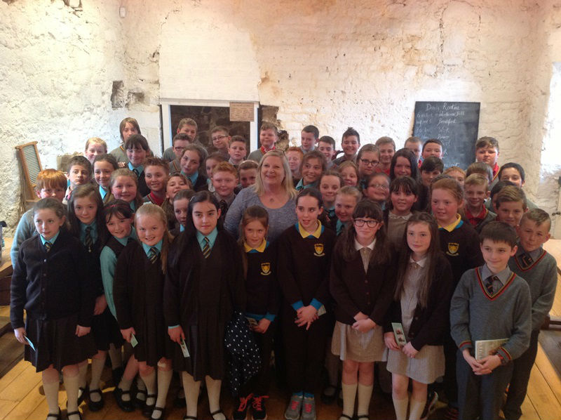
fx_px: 567
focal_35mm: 35
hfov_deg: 52.7
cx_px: 280
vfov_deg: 40.6
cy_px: 210
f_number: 2.4
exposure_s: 1/15
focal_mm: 4.28
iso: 200
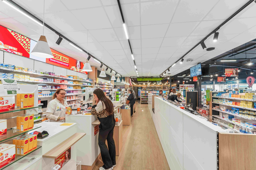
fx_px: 100
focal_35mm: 14
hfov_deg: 104.3
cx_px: 128
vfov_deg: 81.2
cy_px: 85
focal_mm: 14
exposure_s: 1/15
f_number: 11
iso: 200
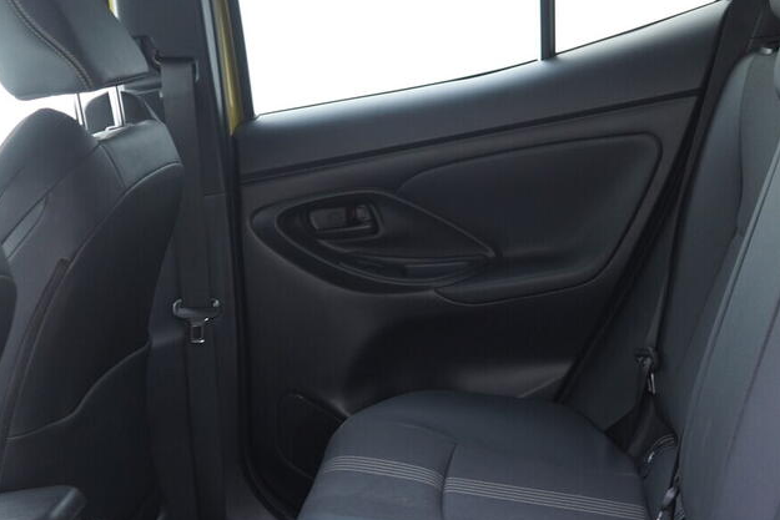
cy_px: 324
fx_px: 1279
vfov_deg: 23.0
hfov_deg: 33.9
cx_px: 434
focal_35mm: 59
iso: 640
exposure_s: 1/40
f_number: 2.8
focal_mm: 24
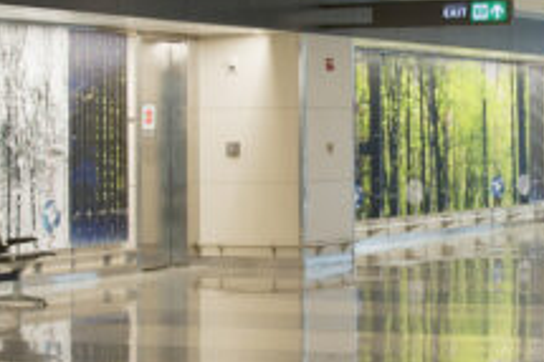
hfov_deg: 14.3
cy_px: 97
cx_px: 440
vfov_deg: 9.6
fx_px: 2159
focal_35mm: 143
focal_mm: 30
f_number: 11
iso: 200
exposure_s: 1/8
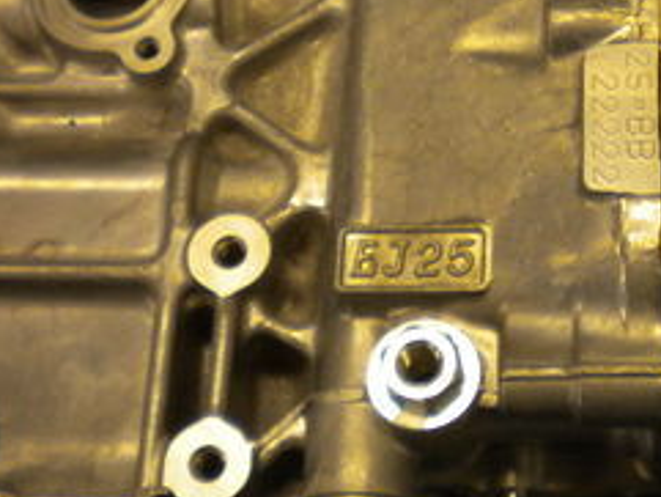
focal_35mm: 93
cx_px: 603
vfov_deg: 15.4
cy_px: -88
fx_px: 1777
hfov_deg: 20.6
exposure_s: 1/70
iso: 259
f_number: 3.1
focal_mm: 6.3
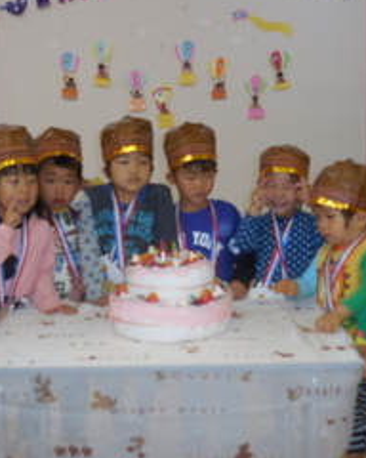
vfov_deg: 39.5
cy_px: 221
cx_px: 143
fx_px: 636
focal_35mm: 47
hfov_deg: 32.0
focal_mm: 5.9
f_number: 3.7
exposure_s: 1/30
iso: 200
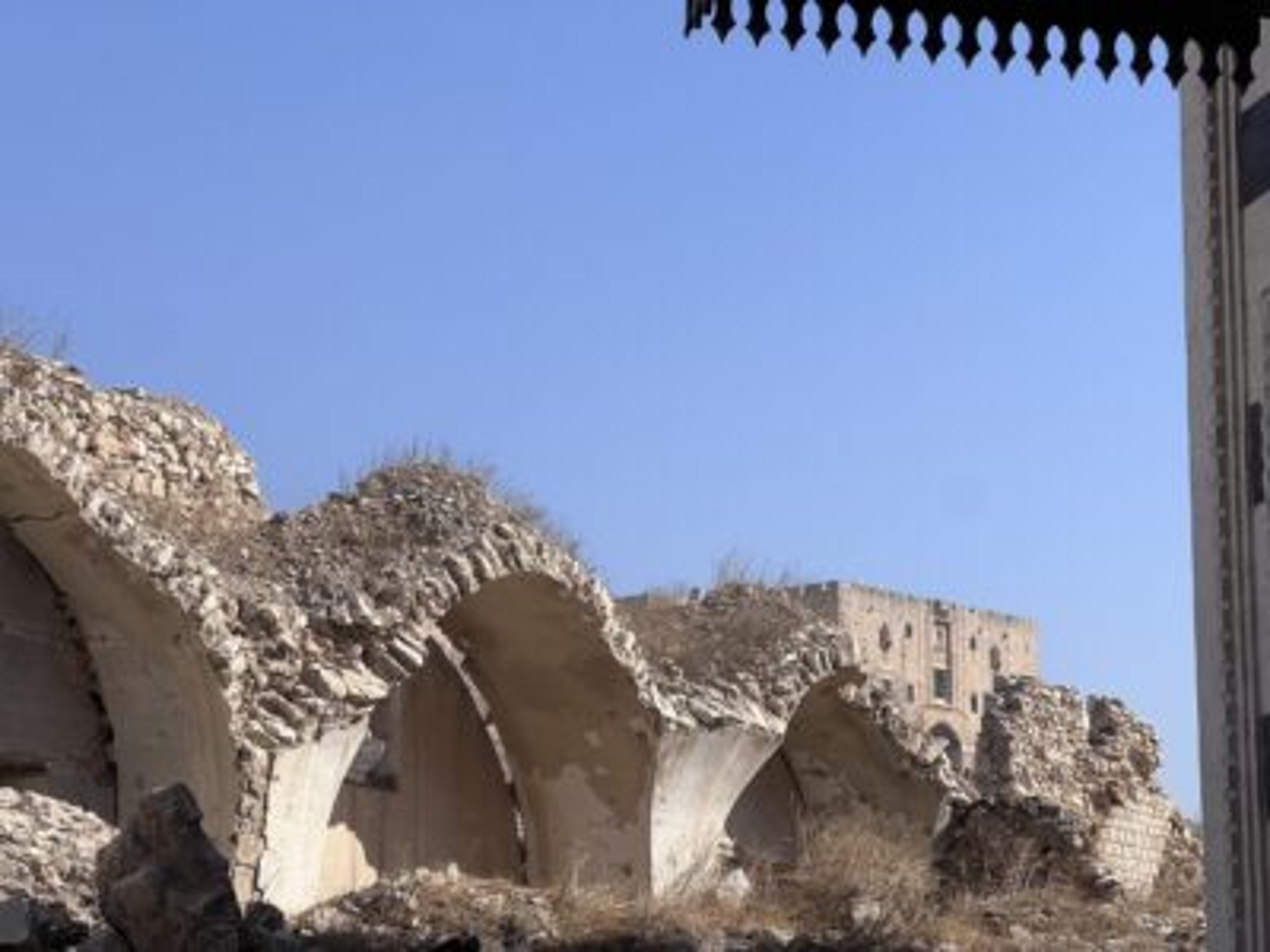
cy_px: 476
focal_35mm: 77
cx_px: 635
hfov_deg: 25.3
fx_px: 2825
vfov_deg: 19.1
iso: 32
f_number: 2.8
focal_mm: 9
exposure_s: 1/889
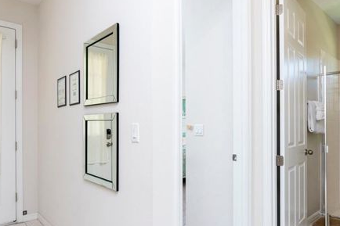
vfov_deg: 49.4
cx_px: 153
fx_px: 245
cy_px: 124
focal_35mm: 26
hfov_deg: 69.2
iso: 1000
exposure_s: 1/100
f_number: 8
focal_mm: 16
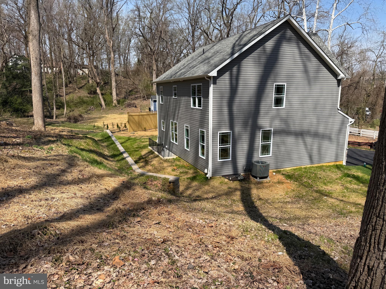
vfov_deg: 56.8
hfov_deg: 71.6
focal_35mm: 24
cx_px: 193
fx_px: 268
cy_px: 144
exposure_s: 1/3425
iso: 80
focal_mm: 6.76
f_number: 1.78
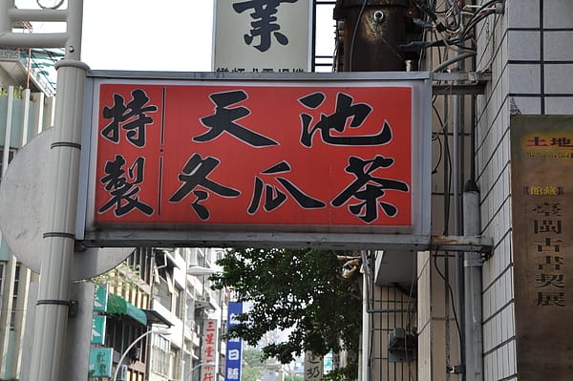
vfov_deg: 19.7
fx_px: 1097
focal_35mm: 69
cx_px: 286
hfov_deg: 29.3
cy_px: 190
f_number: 10
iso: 800
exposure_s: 1/400
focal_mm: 46
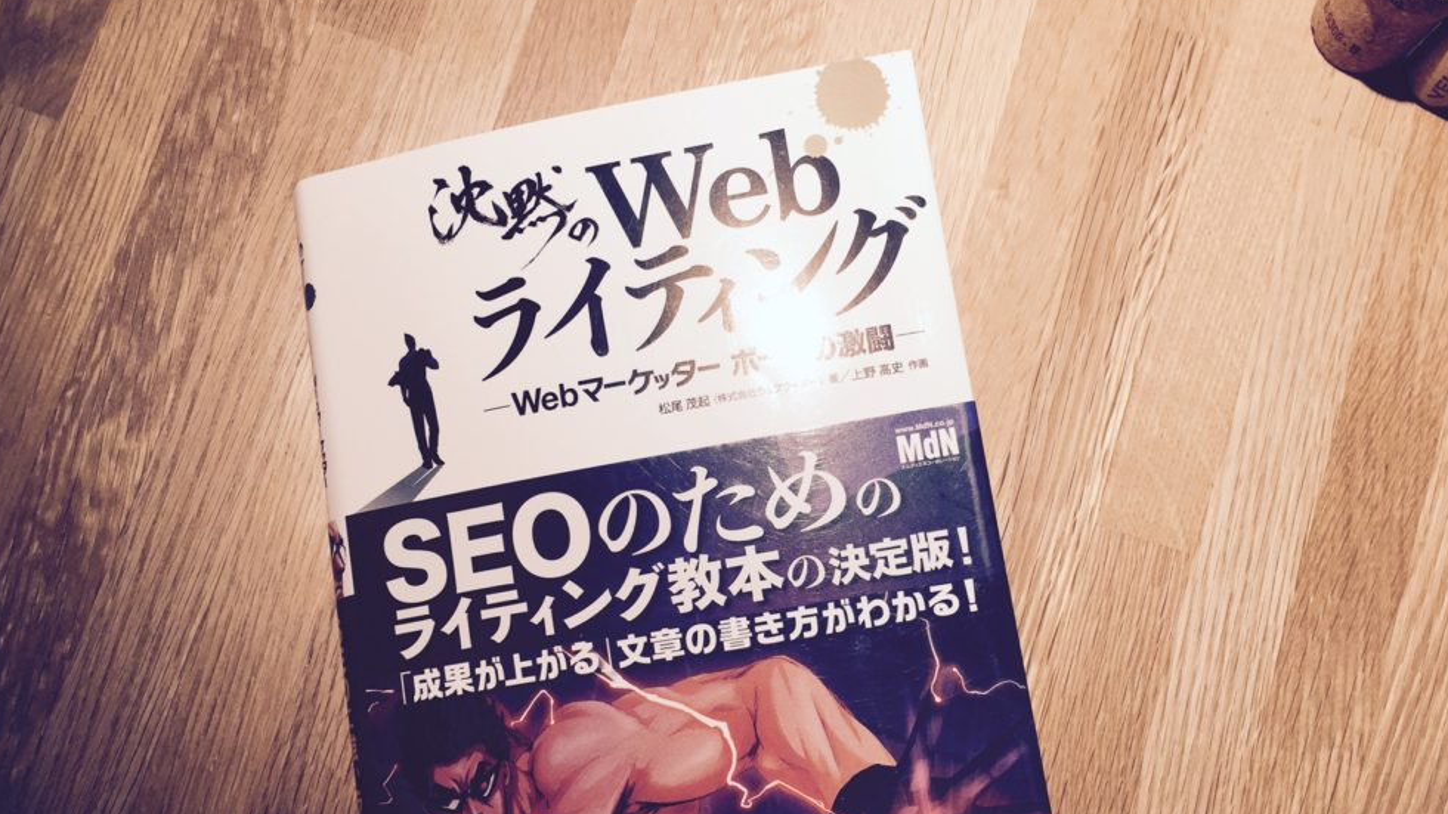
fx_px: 1267
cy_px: 547
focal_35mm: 33
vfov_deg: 35.3
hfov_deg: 59.5
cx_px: 718
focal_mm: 4.15
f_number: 2.2
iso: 32
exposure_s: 1/60
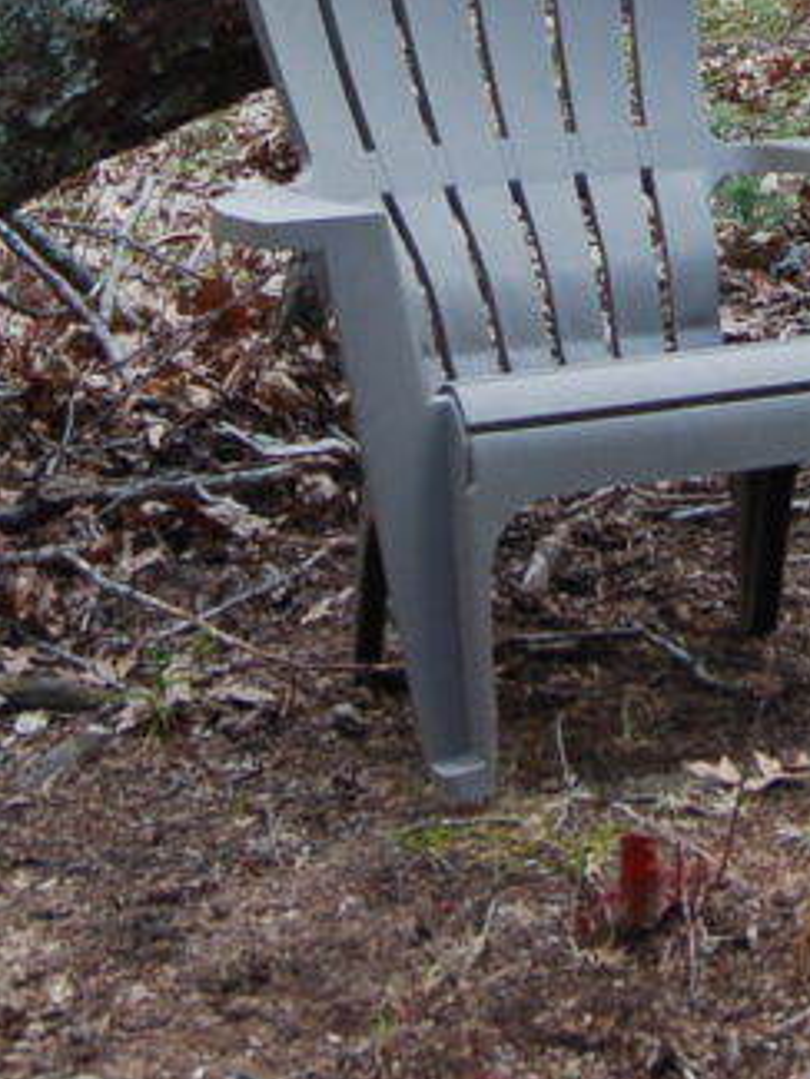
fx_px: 4885
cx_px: 667
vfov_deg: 12.4
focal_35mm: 157
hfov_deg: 9.5
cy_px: -163
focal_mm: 31
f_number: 5.6
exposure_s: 1/100
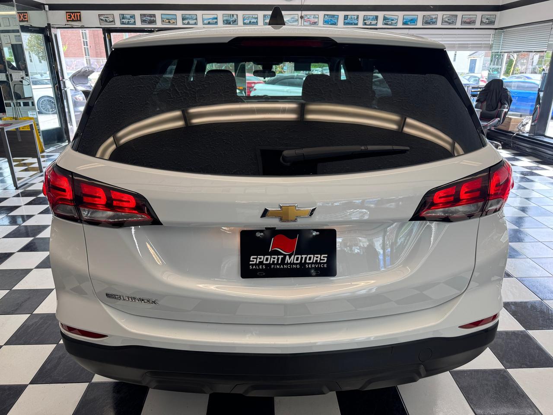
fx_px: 383
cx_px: 276
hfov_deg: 71.6
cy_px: 208
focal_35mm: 24
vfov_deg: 56.8
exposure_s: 1/120
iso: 64
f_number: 1.78
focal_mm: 6.76
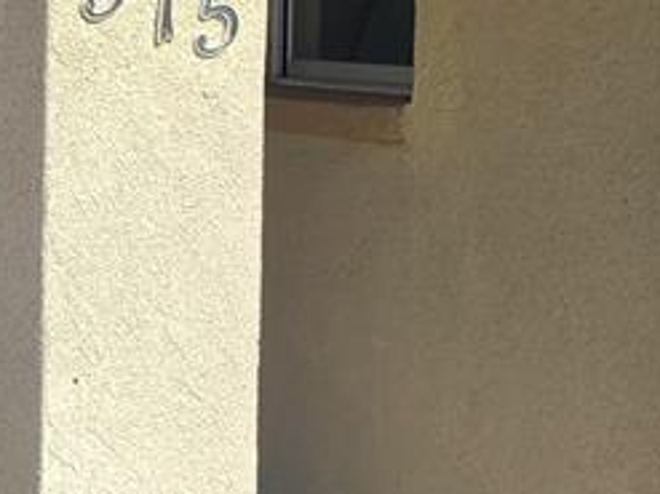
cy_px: 128
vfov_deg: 13.7
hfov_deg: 17.5
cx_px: -99
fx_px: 2058
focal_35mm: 108
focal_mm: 5.4
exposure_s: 1/1700
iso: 40
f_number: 1.8
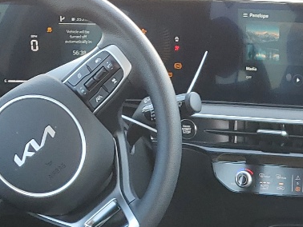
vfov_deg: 12.2
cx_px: 366
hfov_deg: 17.1
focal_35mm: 110
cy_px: 430
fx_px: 963
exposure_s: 1/120
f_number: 1.5
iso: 53
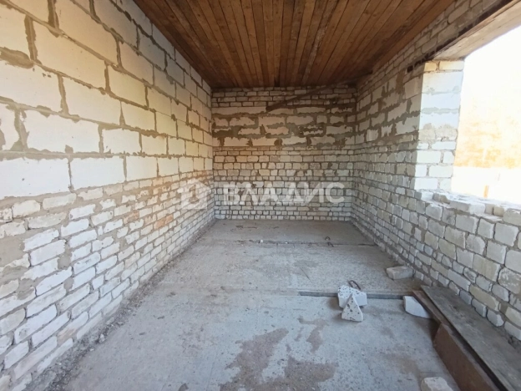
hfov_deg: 94.5
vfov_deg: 78.1
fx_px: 241
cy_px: 196
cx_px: 260
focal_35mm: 16
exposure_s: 1/50
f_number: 2.2
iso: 250
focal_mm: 1.65
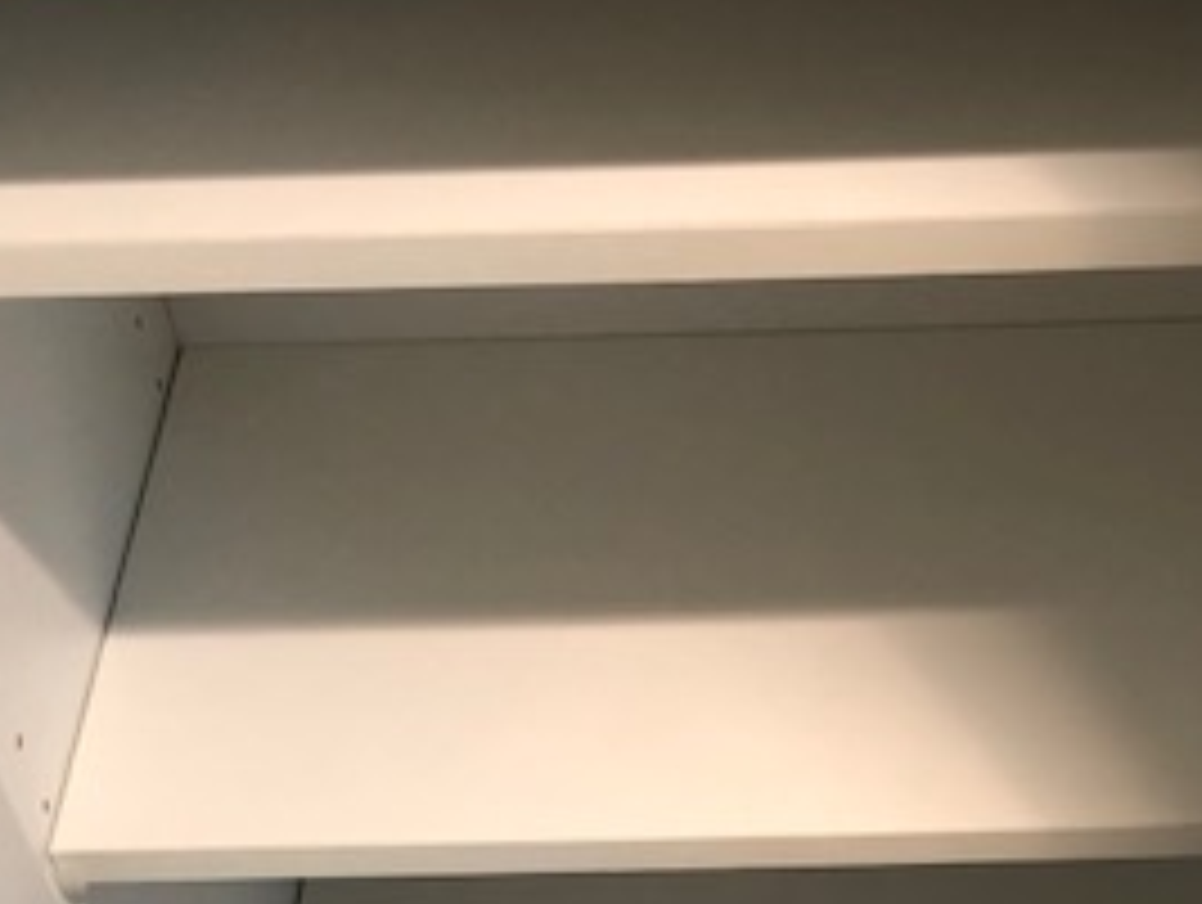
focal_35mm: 67
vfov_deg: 21.1
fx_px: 2330
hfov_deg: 28.5
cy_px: 949
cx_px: 896
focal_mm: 3.99
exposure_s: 1/17
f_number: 1.8
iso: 64
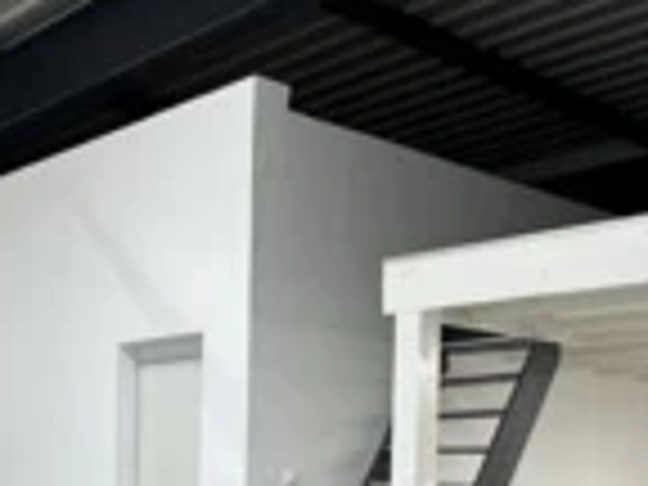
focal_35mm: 61
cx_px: 277
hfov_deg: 31.6
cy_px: 540
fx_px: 1142
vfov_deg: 22.6
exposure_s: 1/100
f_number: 2.2
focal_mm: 2.22
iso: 100
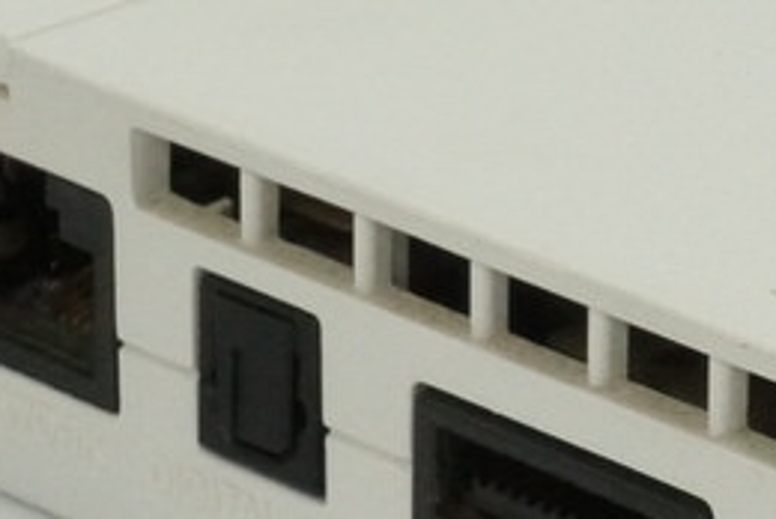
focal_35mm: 412
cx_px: 698
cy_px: 16
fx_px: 8891
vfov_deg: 3.3
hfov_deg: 5.0
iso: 1600
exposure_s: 1/25
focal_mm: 45
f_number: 18
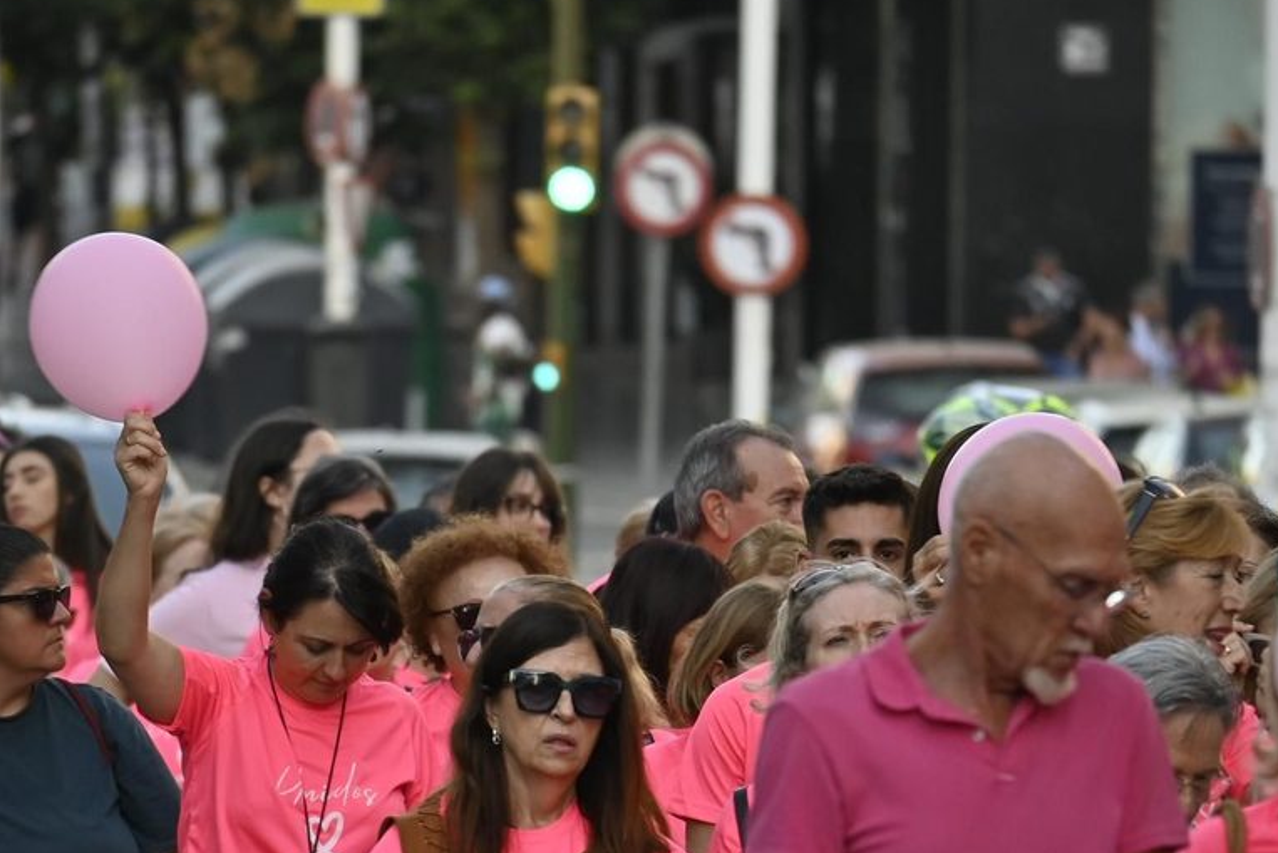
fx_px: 27906
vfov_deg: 1.7
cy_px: 788
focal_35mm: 786
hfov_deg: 2.6
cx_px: 508
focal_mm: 250
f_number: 6.3
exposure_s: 1/400
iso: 400
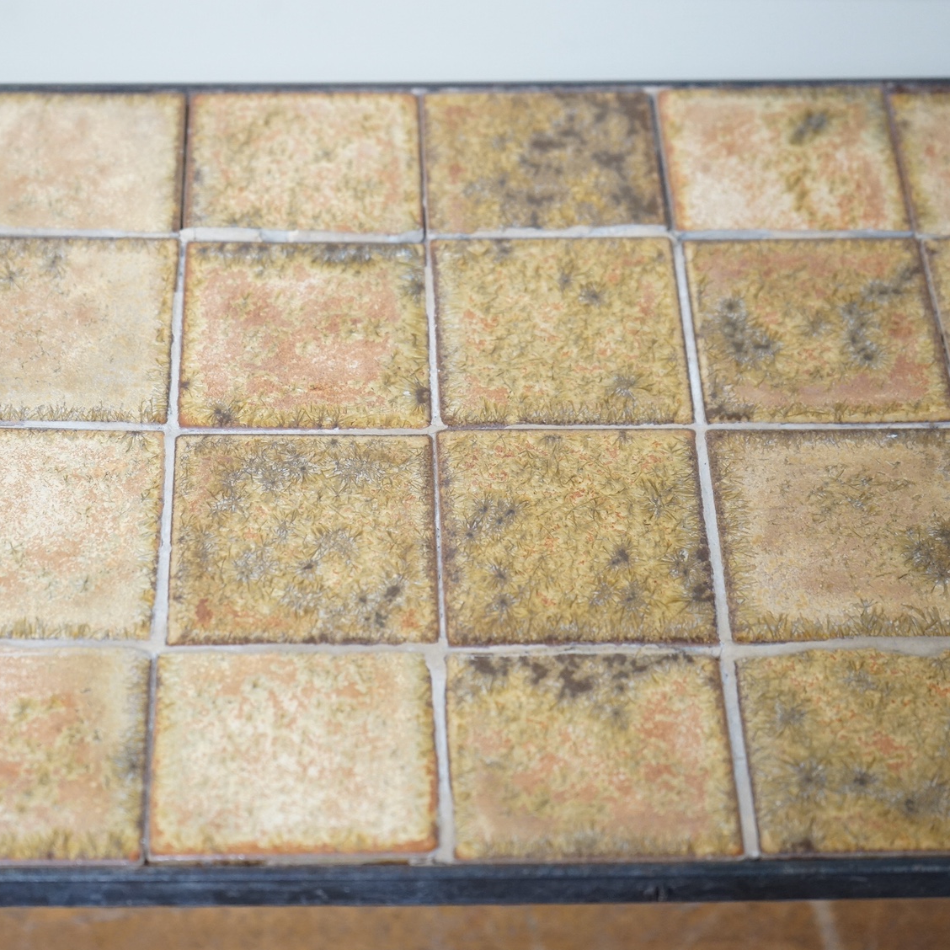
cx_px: 368
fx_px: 2049
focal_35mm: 66
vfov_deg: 26.1
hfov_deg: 26.0
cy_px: 480
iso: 2500
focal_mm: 51
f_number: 5
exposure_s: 1/80
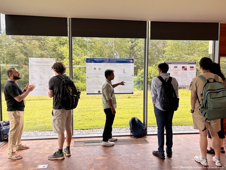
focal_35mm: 26
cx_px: 113
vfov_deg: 53.1
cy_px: 85
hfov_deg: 67.3
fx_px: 170
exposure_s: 1/180
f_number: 1.6
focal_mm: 5.96
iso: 40
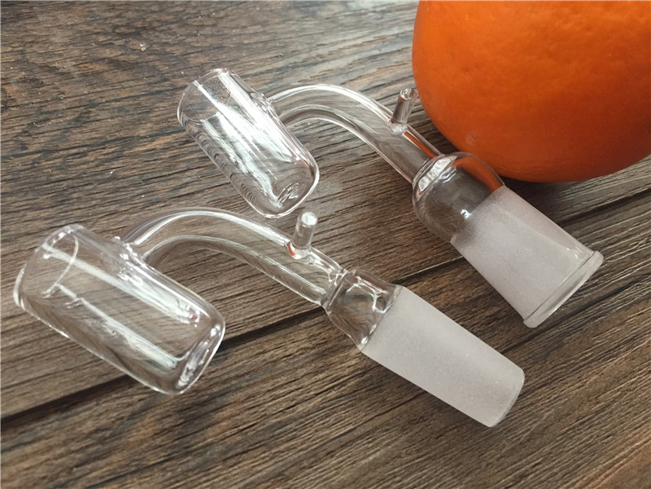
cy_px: 244
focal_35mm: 29
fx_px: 545
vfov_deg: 48.2
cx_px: 326
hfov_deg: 61.7
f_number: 2.2
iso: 250
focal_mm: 4.15
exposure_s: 1/33
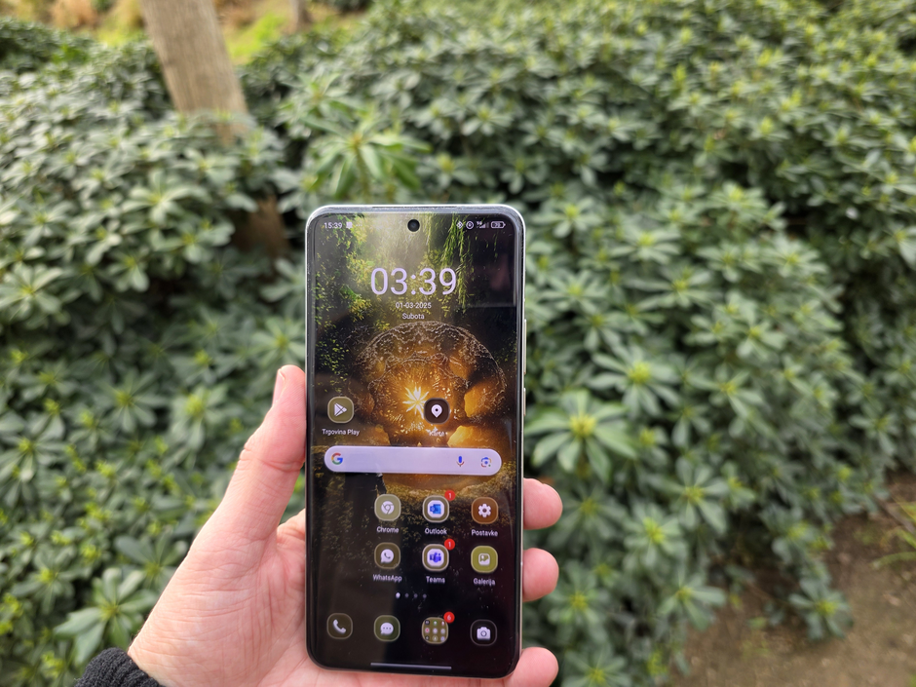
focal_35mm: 23
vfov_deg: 58.9
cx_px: 458
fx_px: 609
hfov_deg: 73.9
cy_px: 344
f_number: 1.7
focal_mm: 6.3
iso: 25
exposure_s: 1/180
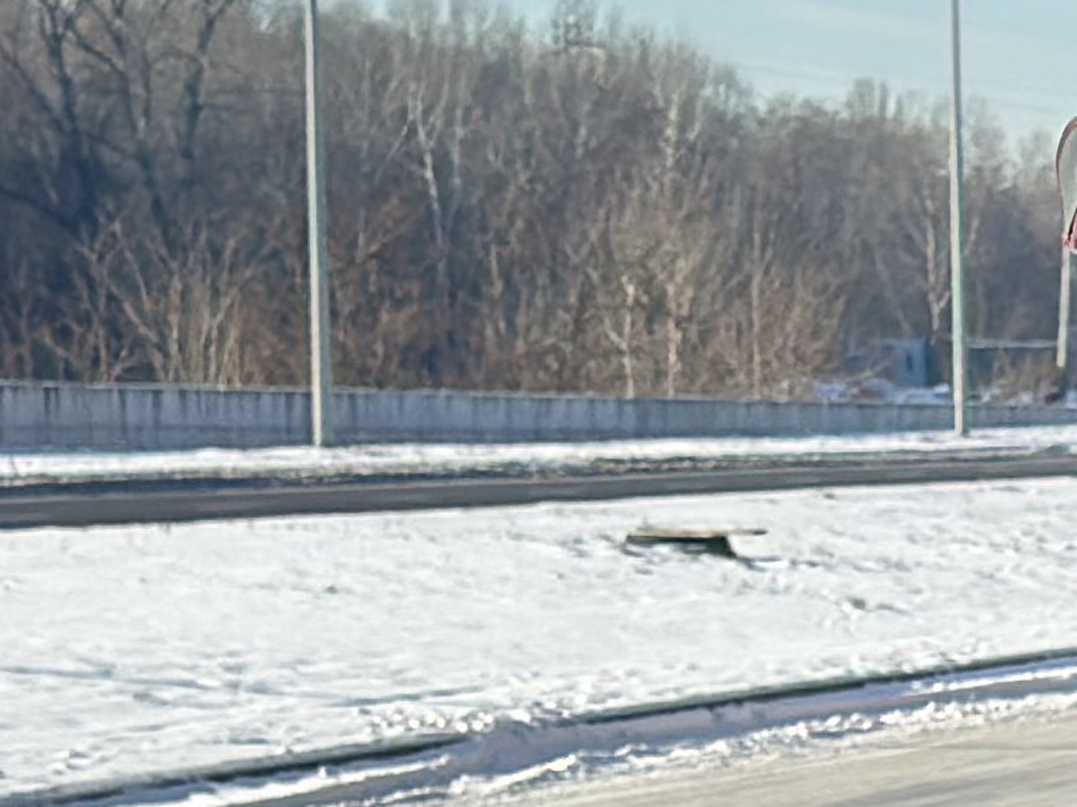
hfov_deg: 7.8
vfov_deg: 6.1
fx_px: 7434
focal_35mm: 239
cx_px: 2423
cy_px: 1423
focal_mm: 6.86
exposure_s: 1/2203
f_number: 1.78
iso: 80
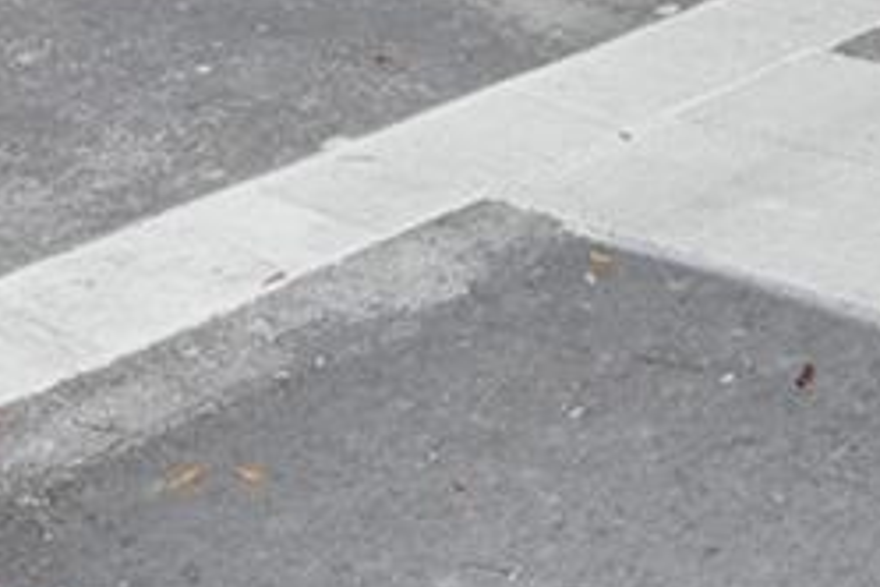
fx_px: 2518
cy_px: -1047
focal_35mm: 103
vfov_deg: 10.4
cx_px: 1551
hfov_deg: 16.7
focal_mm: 16
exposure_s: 1/125
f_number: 9
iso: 100
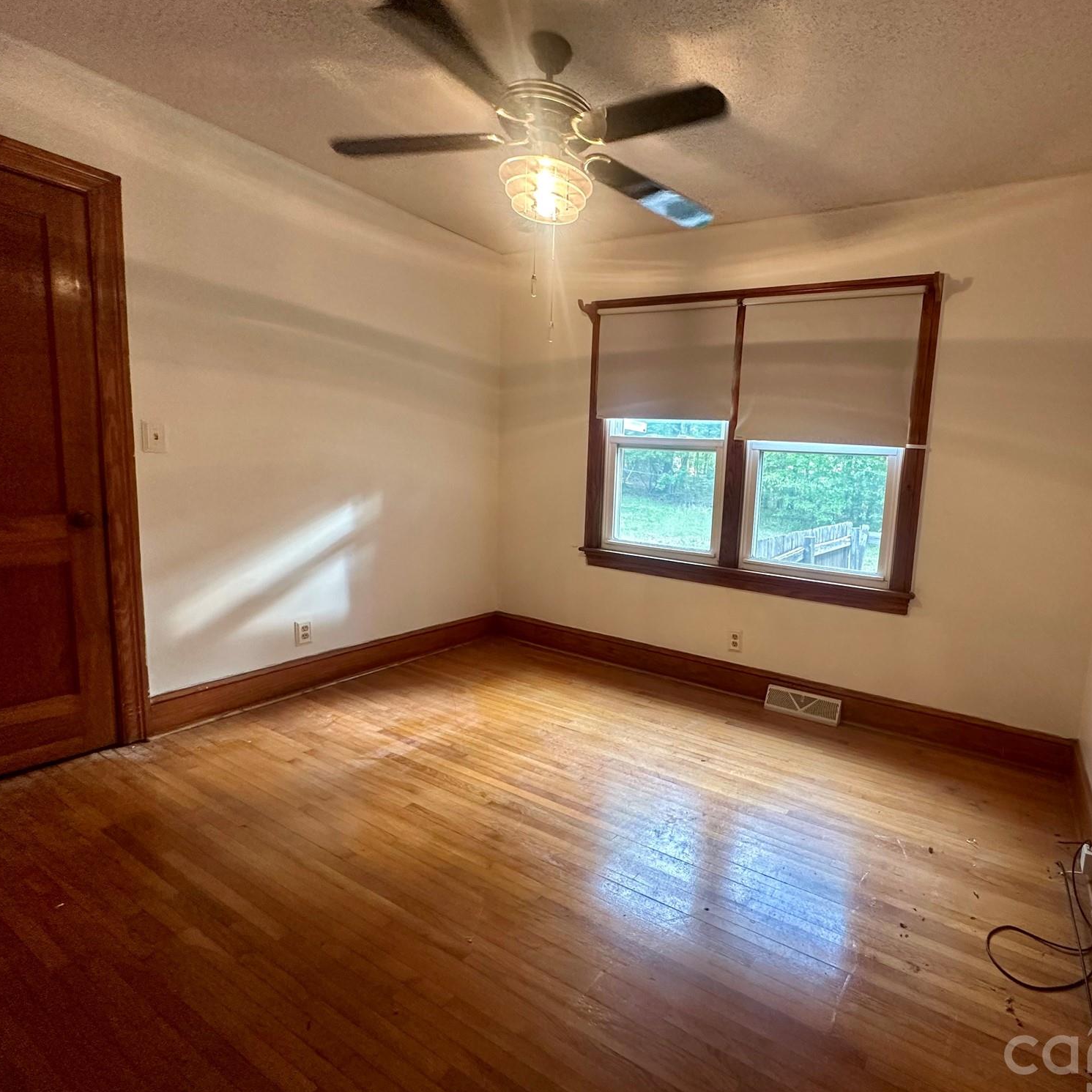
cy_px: 548
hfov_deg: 82.1
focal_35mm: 17
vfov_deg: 84.0
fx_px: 607
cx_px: 695
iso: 320
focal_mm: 2.22
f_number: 2.2
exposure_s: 1/60
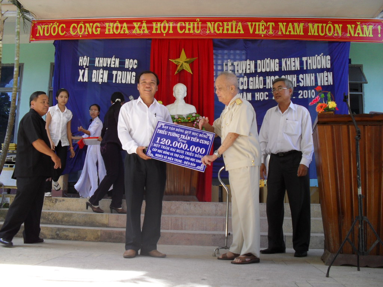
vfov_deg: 40.7
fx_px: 387
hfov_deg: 52.6
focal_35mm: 35
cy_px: 144
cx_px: 192
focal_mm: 6.3
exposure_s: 1/90
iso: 100
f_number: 3.2
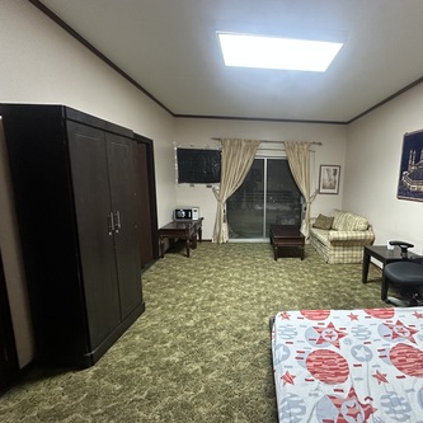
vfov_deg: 84.0
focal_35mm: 17
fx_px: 235
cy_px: 215
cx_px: 274
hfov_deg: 81.8
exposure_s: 1/60
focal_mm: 2.22
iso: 800
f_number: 2.2
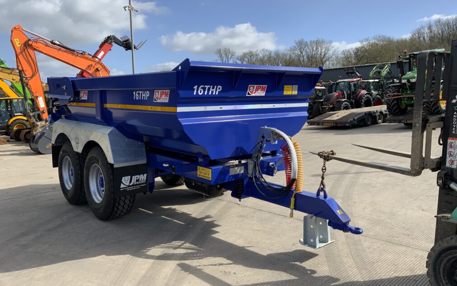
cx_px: 228
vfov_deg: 40.5
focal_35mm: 31
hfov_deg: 61.2
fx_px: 386
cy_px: 116
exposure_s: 1/1984
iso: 16
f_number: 1.8
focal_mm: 3
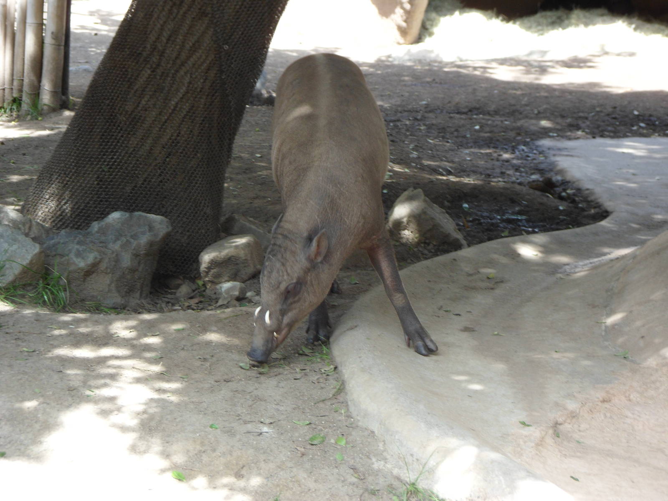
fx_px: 2026
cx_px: 334
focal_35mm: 105
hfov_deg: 18.7
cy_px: 250
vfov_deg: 14.1
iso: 80
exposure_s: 1/45
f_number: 5.3
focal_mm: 17.7
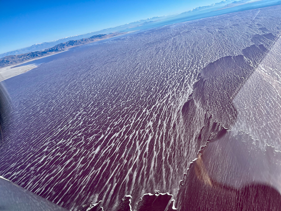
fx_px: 211
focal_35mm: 26
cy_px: 106
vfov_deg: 53.1
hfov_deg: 67.3
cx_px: 140
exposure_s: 1/3413
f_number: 1.6
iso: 50
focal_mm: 5.1
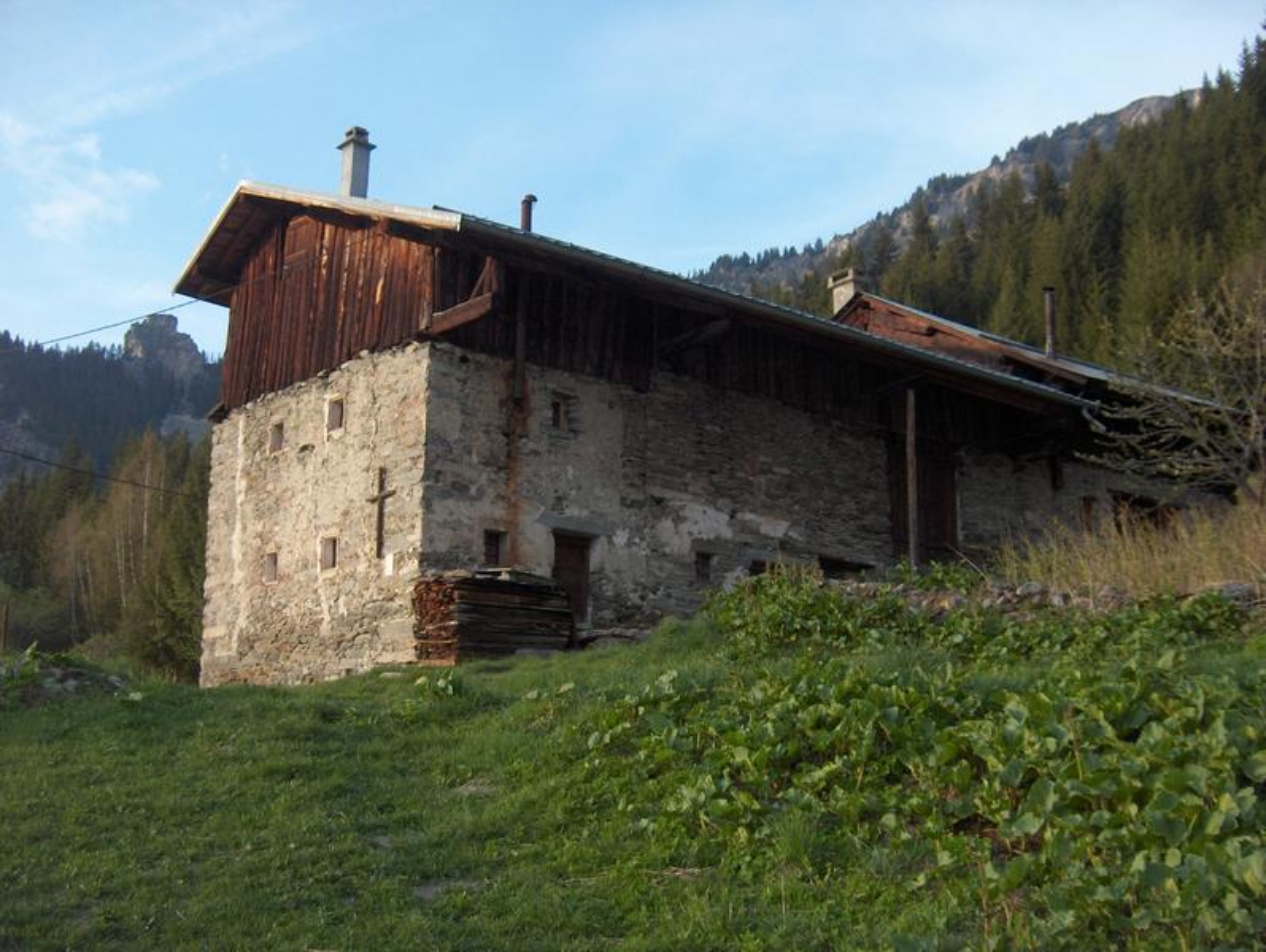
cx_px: 633
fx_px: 1428
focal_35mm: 39
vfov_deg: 36.9
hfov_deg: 47.8
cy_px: 476
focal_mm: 8
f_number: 2.8
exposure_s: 1/308
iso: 106
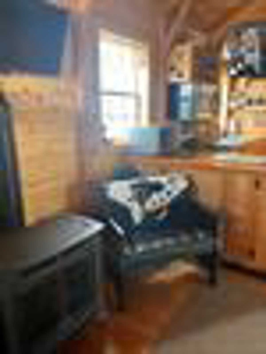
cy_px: 177
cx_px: 133
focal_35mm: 26
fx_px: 266
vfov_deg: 67.3
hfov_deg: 53.1
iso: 125
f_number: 1.8
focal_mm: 4.25
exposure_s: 1/99
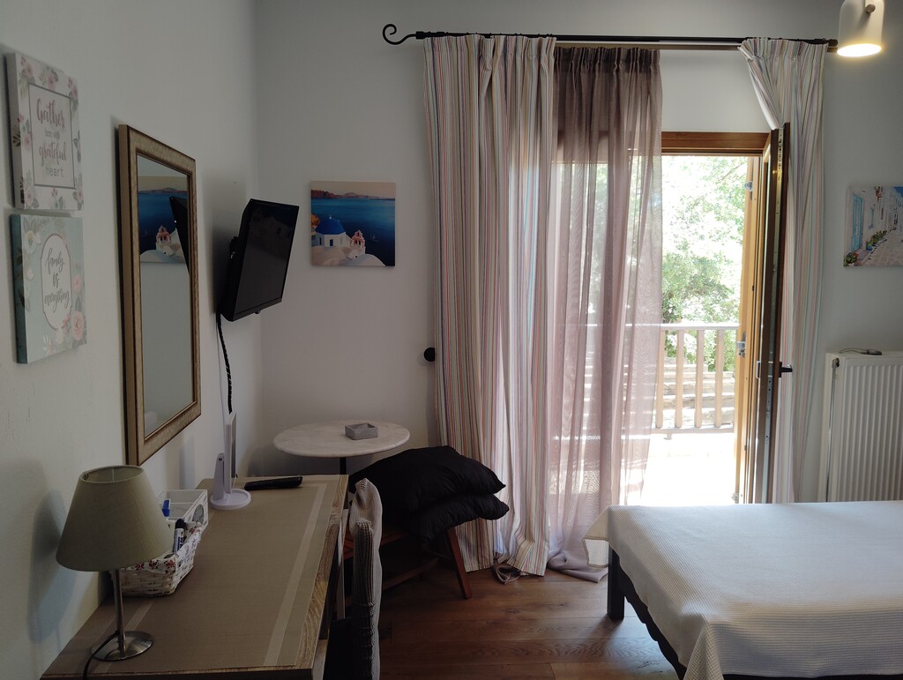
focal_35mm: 28
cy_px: 340
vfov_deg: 49.9
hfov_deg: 63.4
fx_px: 731
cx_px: 452
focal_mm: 4.22
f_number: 1.8
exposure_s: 1/100
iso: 263
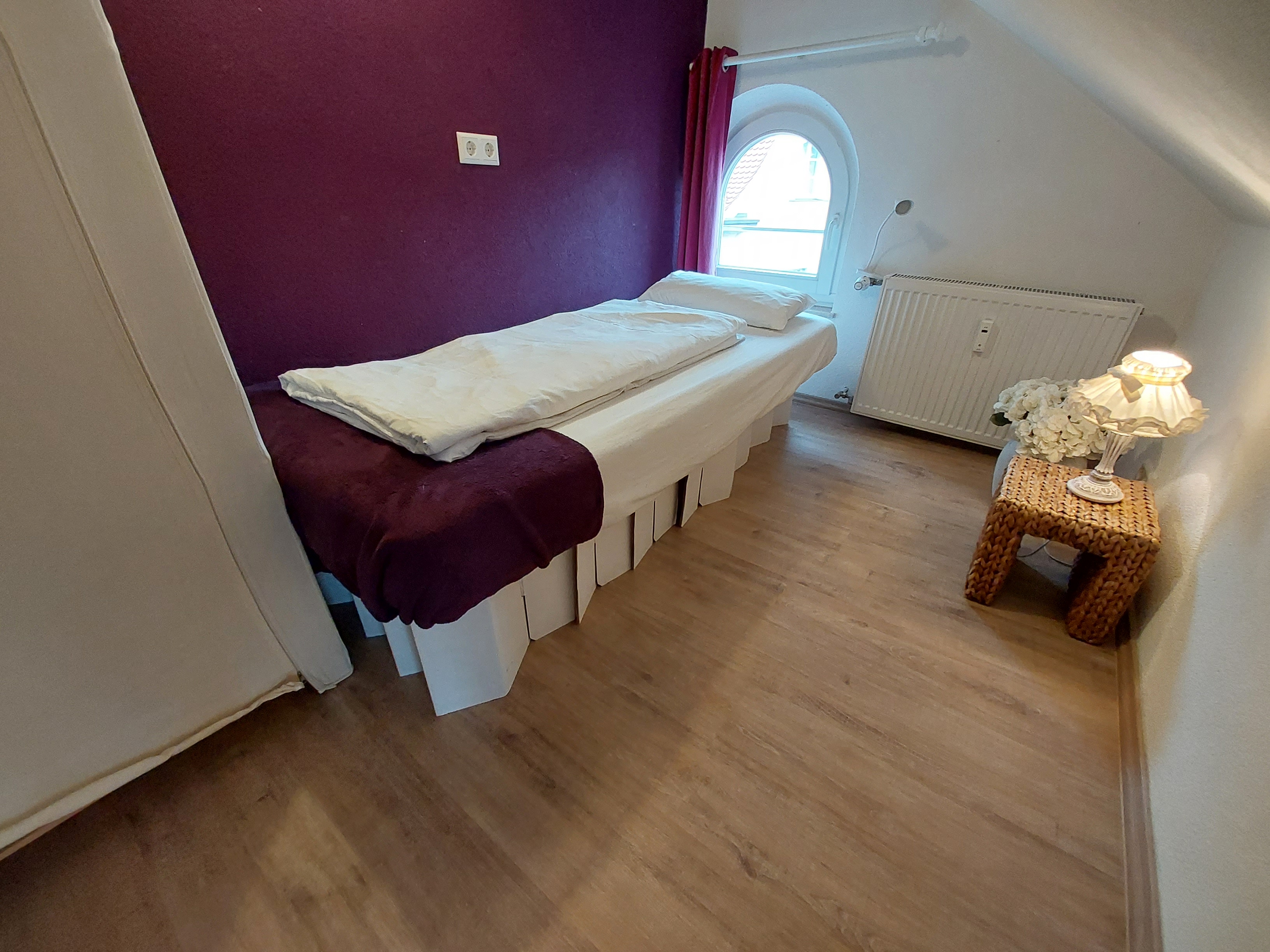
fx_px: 477
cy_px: 476
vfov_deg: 89.9
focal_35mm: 13
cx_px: 635
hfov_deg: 106.2
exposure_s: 1/17
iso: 320
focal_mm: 1.42
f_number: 2.2
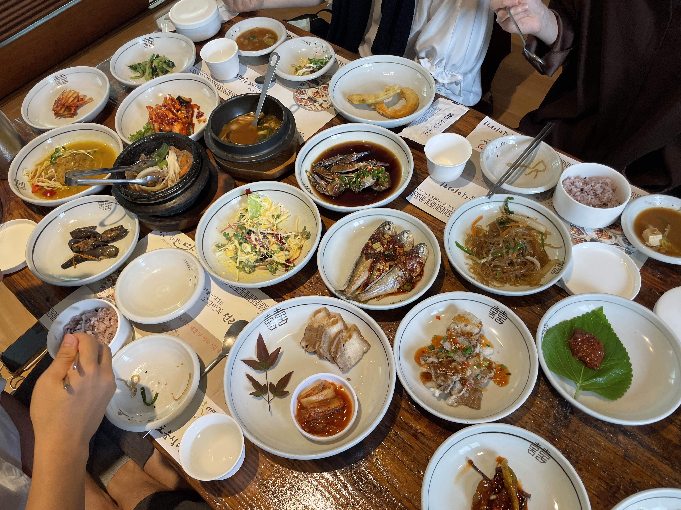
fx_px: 511
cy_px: 255
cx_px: 340
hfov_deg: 67.3
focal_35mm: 26
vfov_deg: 53.1
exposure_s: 1/120
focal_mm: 4.2
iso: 100
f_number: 1.6
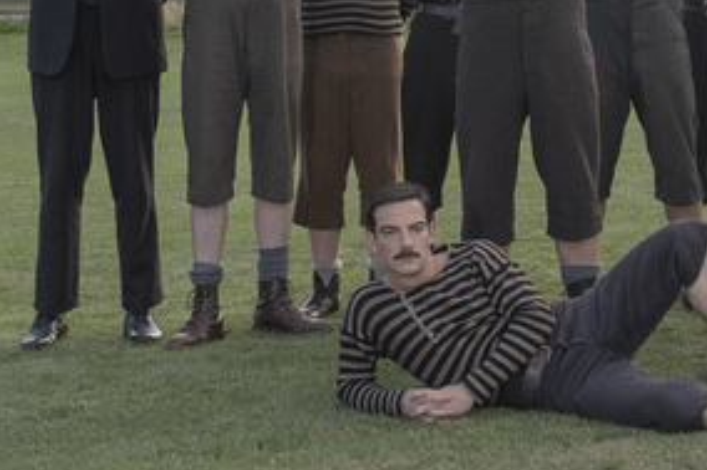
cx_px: 620
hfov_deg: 18.8
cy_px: -94
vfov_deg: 12.5
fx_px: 2100
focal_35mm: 107
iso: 250
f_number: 2.8
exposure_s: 1/200
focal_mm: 26.6
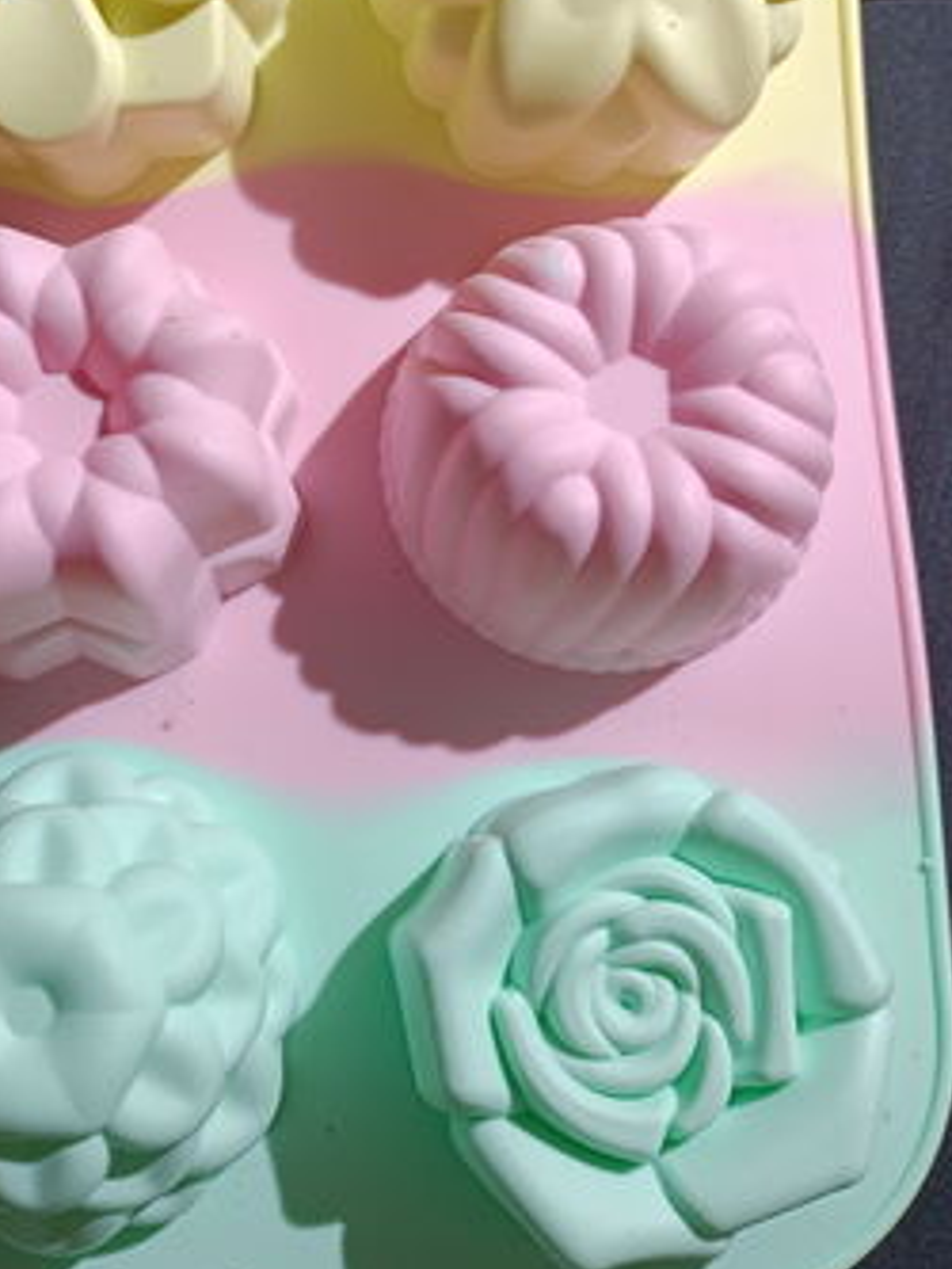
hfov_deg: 35.3
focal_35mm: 40
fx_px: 1466
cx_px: 255
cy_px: 469
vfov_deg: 46.3
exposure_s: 1/33.3
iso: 320
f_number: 1.7
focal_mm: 4.71
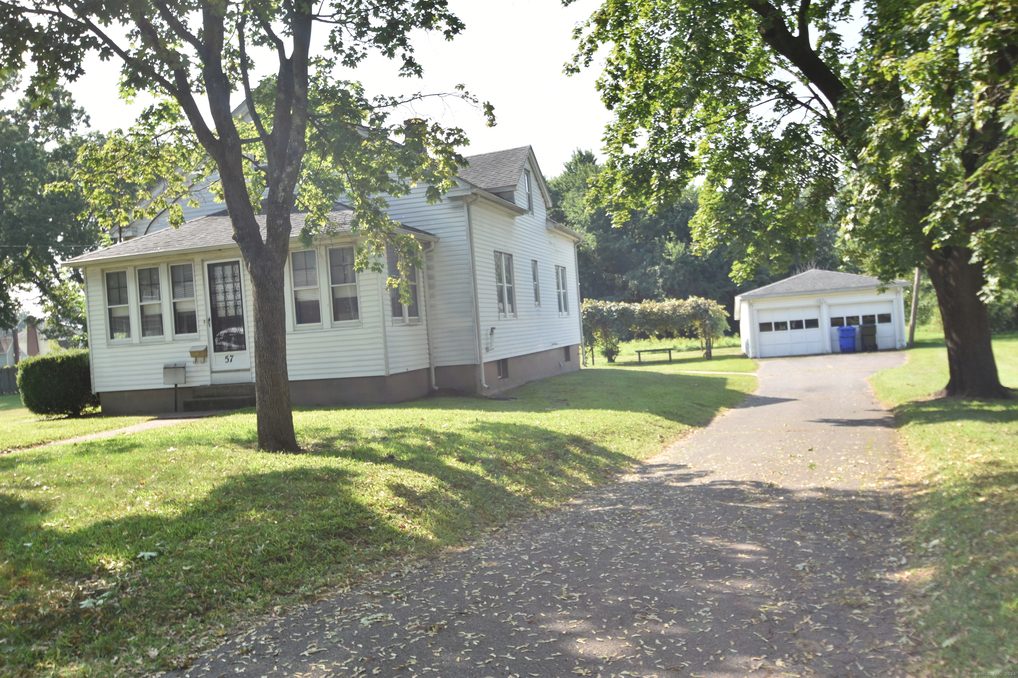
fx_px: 891
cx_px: 509
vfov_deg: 41.7
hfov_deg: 59.5
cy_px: 339
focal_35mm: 32
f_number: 8
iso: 200
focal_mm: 21
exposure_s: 1/250
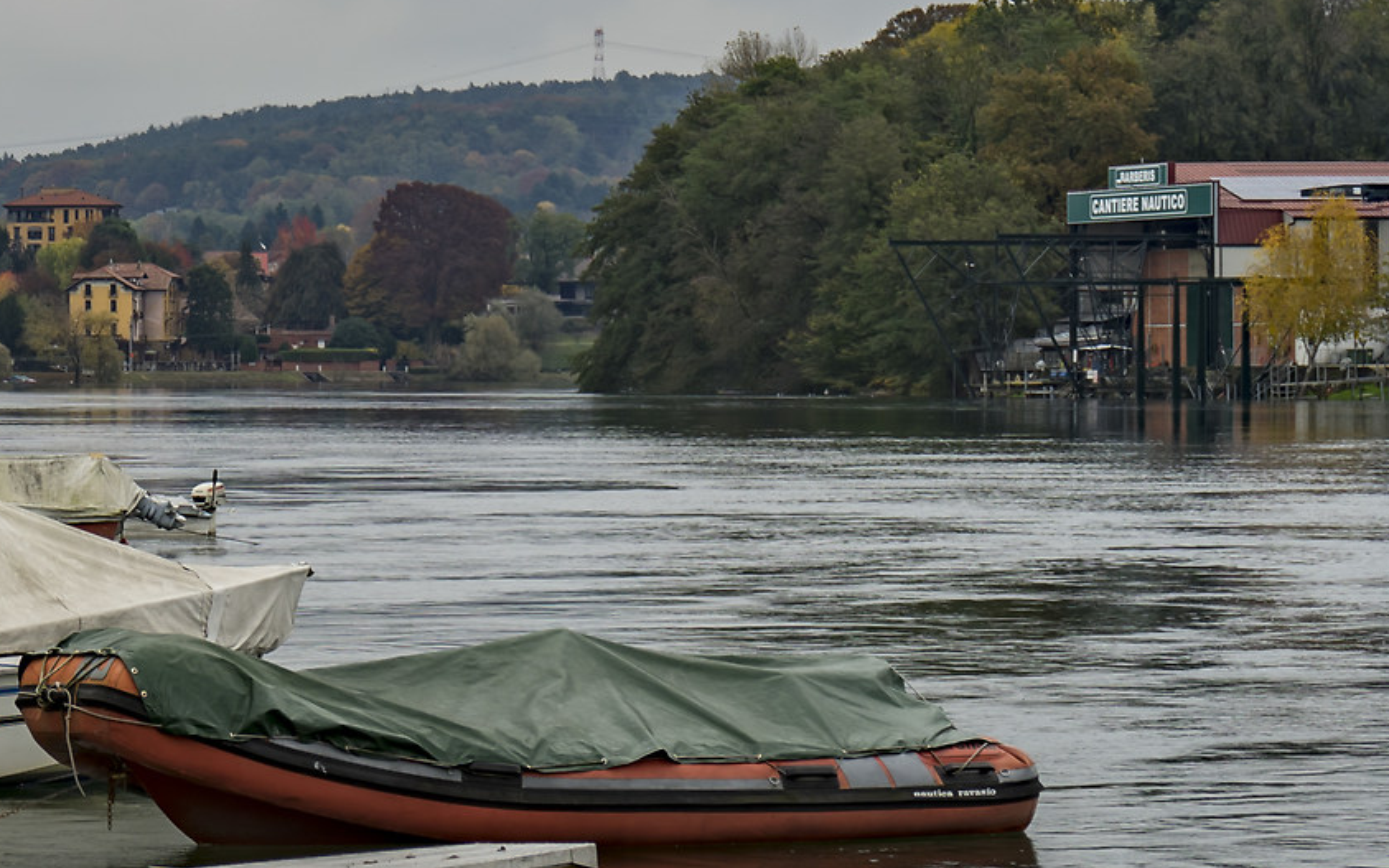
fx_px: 6587
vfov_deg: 7.5
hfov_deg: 11.6
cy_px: 410
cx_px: -526
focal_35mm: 174
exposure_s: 1/80
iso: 100
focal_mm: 60
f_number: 8
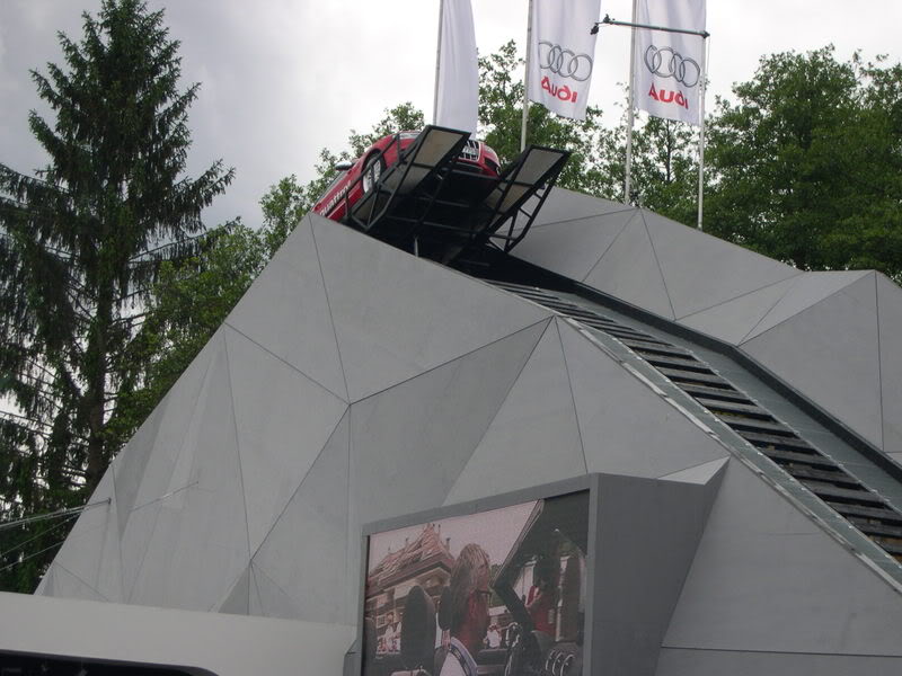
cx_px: 451
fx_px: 2971
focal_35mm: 114
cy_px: 338
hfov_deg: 17.3
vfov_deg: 13.0
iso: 100
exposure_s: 1/626
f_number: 4.9
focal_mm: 24
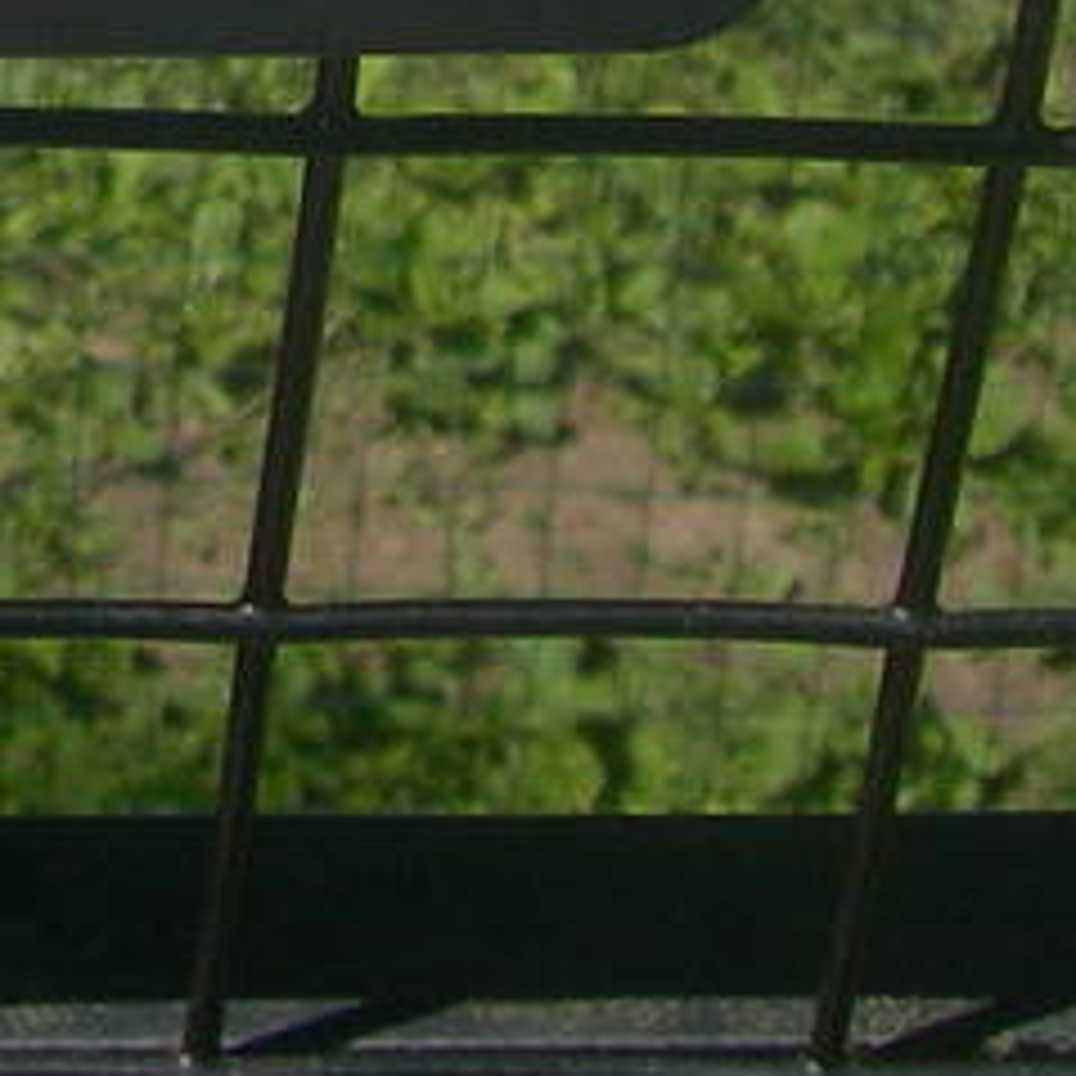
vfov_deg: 7.3
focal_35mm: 225
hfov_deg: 7.3
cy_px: -1454
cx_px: -1441
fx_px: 7913
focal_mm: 7.8
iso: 50
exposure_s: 1/587
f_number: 4.8
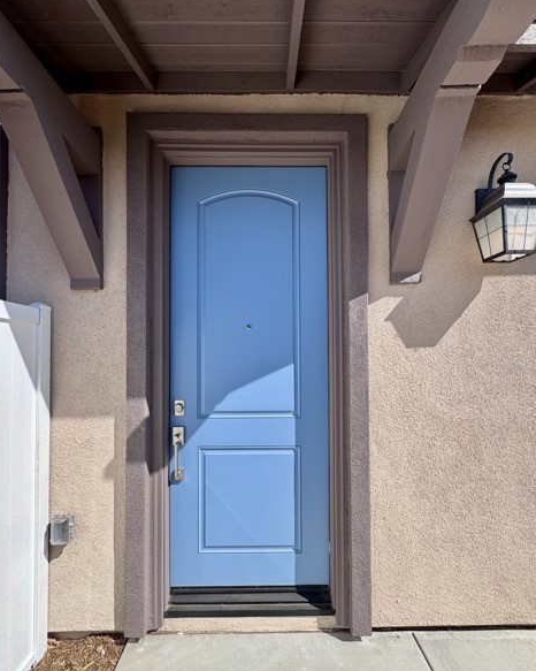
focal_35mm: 15
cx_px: 269
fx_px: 298
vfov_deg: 96.7
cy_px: 354
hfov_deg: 84.0
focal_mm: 2.22
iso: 50
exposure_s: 1/1449
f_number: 2.2
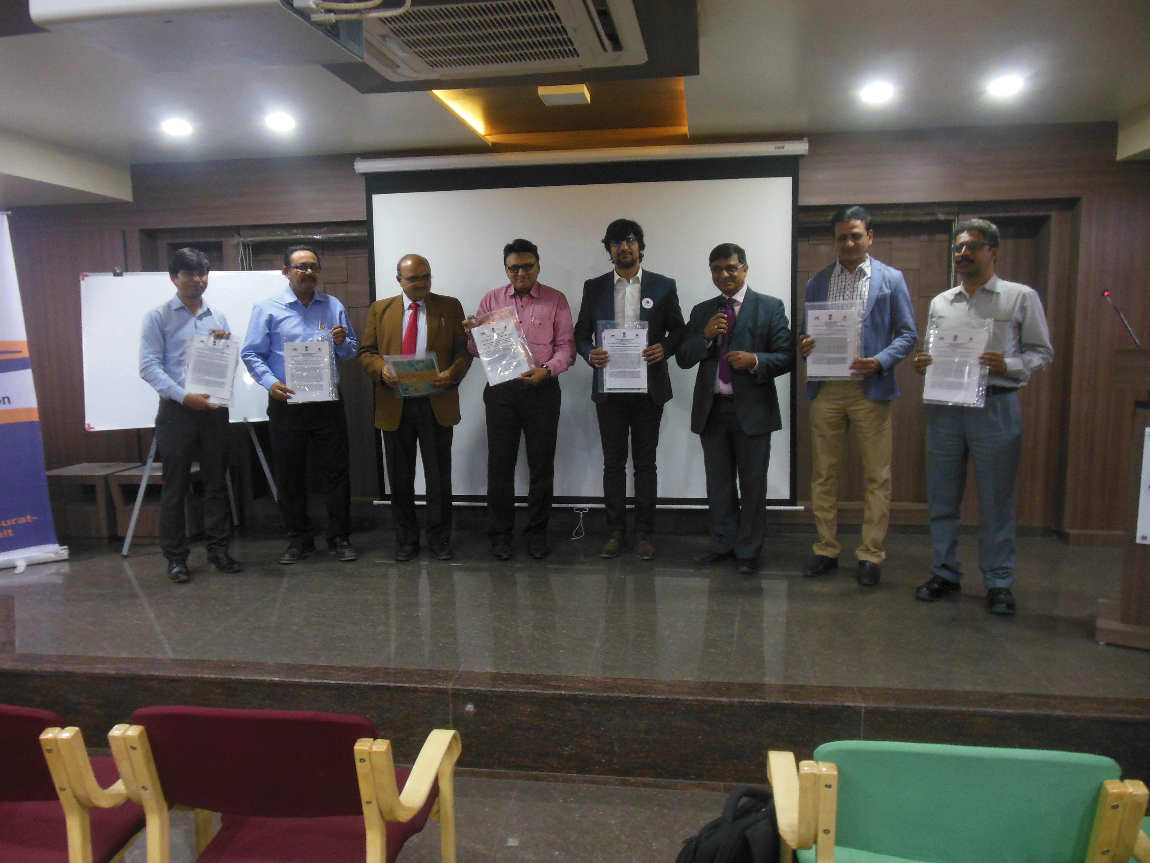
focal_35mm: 25
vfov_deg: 54.9
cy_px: 432
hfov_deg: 69.4
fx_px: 831
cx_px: 575
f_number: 3.2
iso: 400
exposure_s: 1/15
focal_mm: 4.5
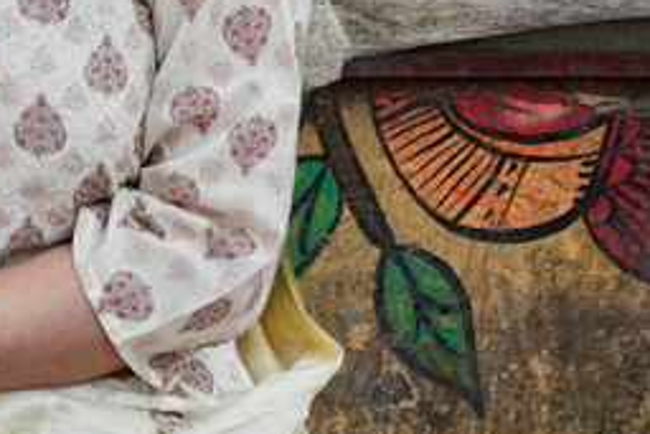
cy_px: -82
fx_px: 2240
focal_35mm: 124
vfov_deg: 10.9
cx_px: -112
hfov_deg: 15.9
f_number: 3.2
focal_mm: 31
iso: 1000
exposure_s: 1/2000
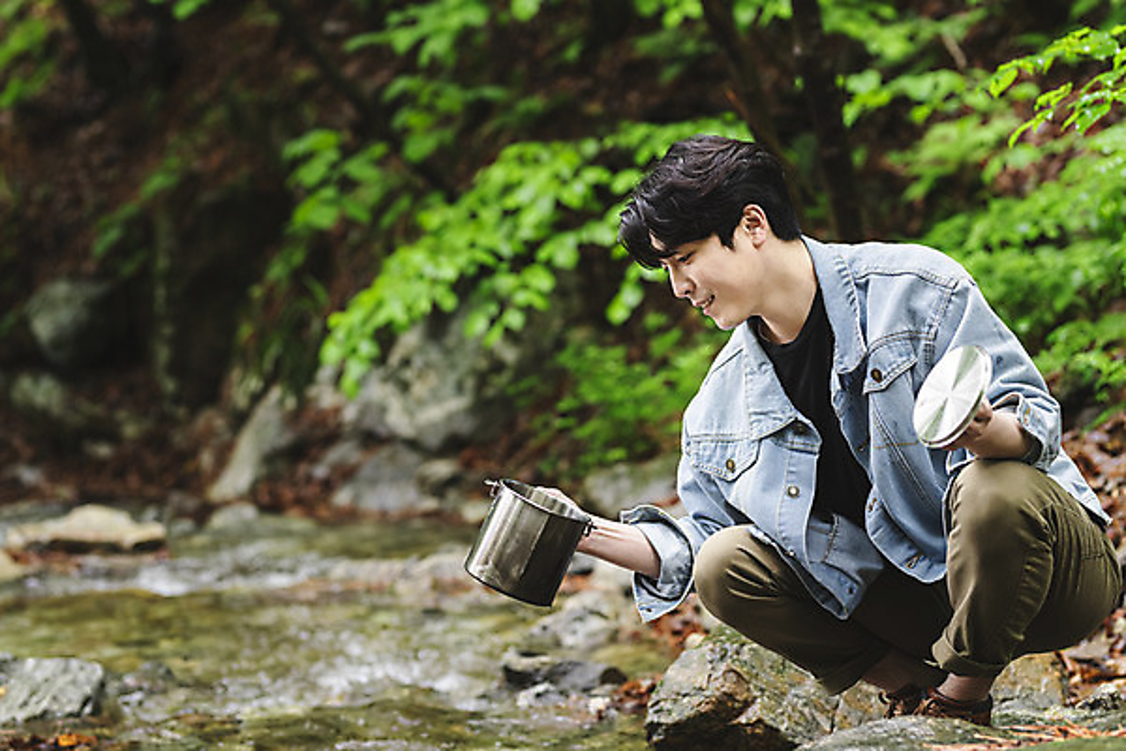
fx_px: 2658
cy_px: 376
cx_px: 563
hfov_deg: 23.9
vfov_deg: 16.1
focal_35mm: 85
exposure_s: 1/60
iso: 800
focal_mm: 85
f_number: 2.8
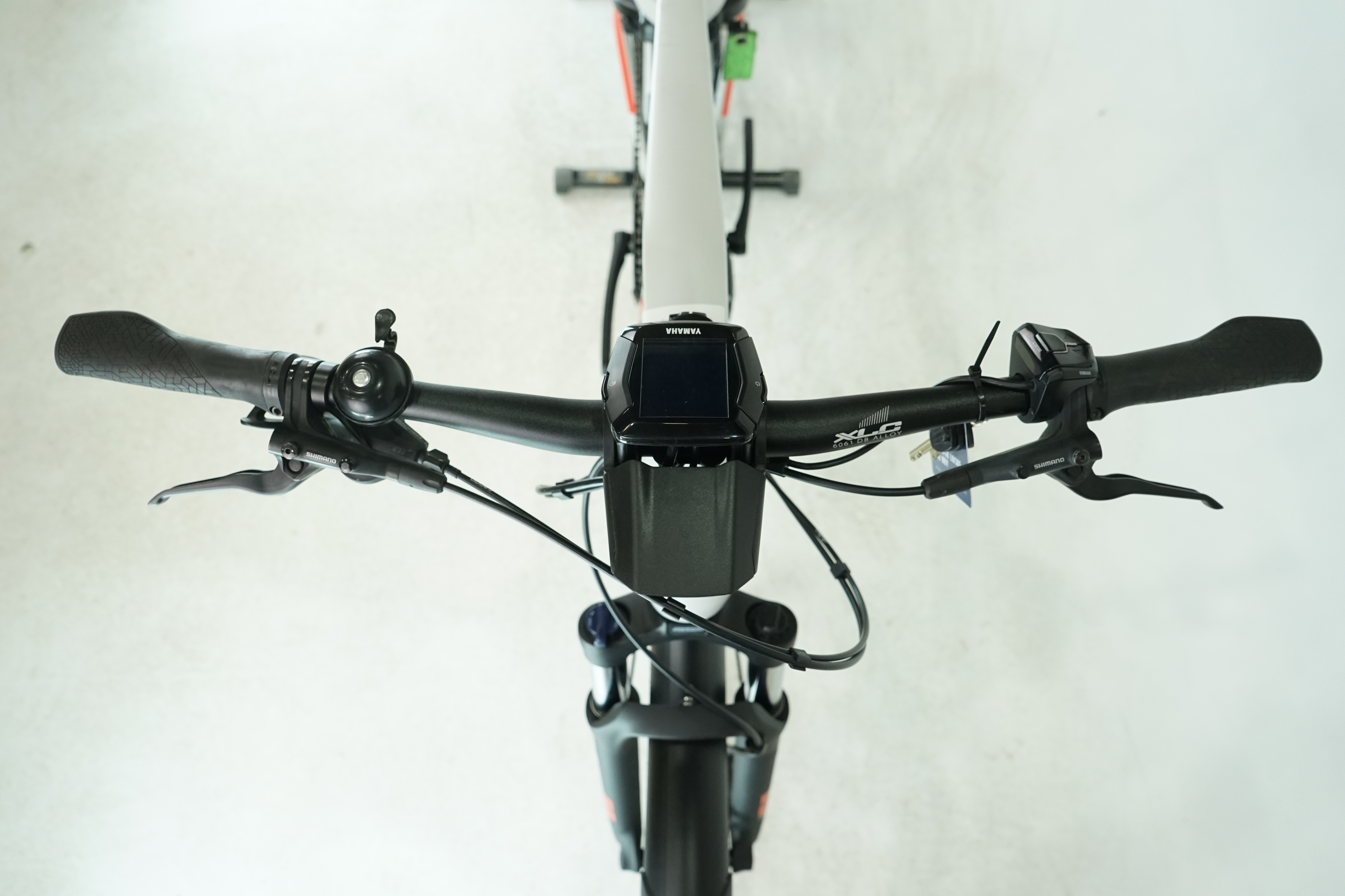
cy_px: 448
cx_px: 672
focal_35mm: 29
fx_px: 1083
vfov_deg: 45.0
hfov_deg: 63.7
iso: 1600
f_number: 5.6
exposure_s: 1/200
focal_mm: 29
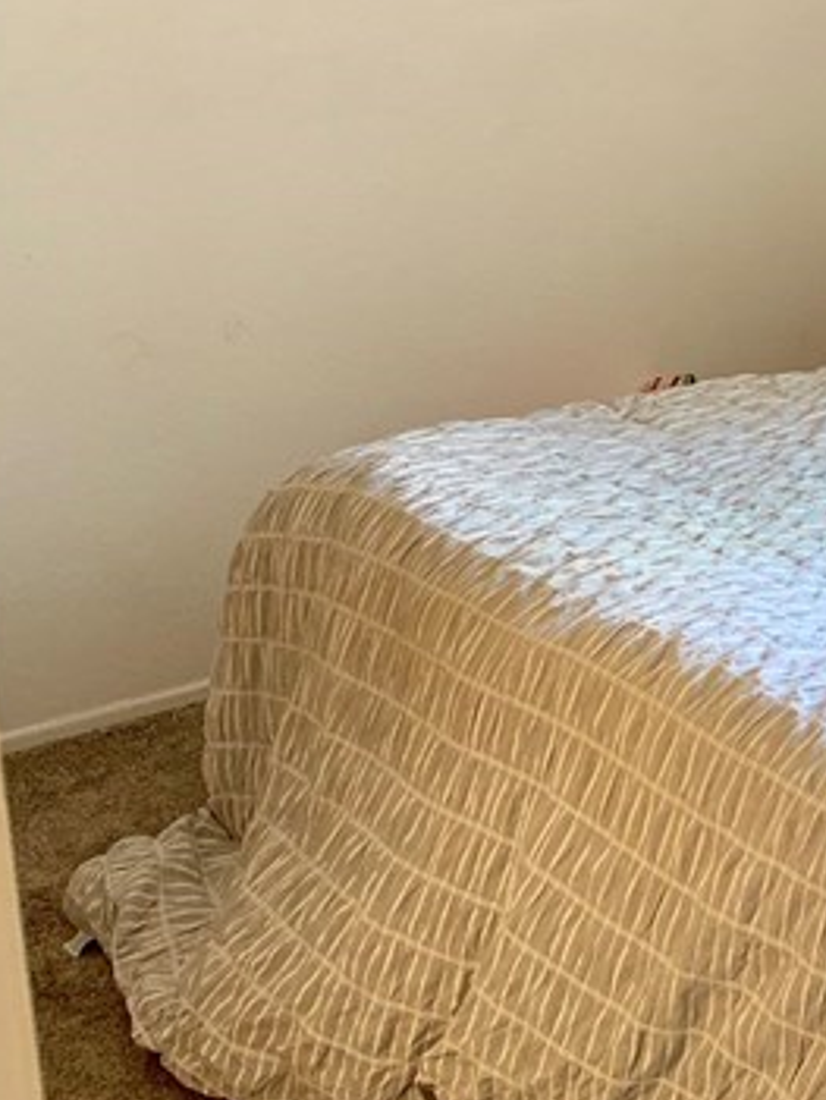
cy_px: 295
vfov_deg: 25.4
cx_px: 1062
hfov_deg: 18.2
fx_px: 2415
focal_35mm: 76
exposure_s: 1/60
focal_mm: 4.25
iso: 160
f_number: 1.8
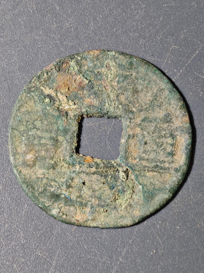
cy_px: 136
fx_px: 786
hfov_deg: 14.8
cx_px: 102
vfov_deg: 19.6
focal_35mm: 100
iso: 250
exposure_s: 1/98
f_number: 2
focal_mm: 9
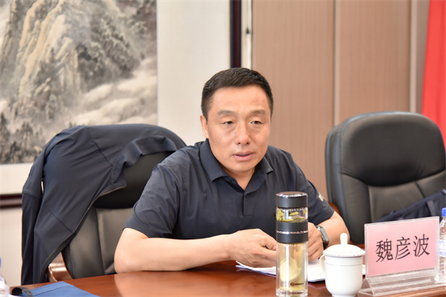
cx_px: 223
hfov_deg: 24.8
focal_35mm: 82
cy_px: 148
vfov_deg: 16.6
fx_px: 1015
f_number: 4
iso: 1000
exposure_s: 1/125
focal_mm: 82
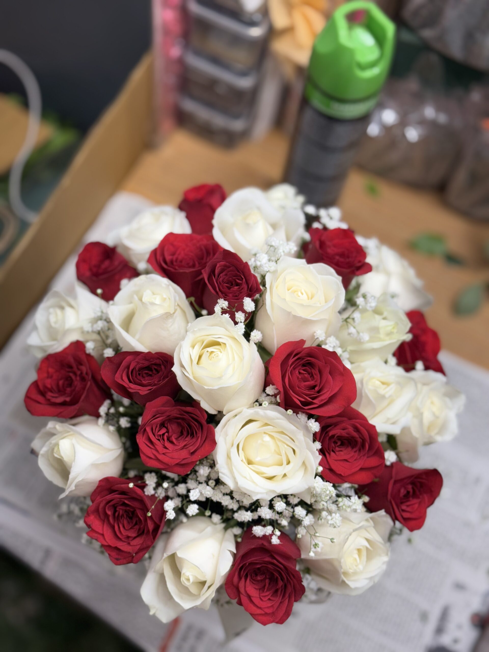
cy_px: 326
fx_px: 904
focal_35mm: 48
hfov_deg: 30.3
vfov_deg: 39.7
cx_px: 244
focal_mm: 6.76
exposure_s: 1/148
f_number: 1.78
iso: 64
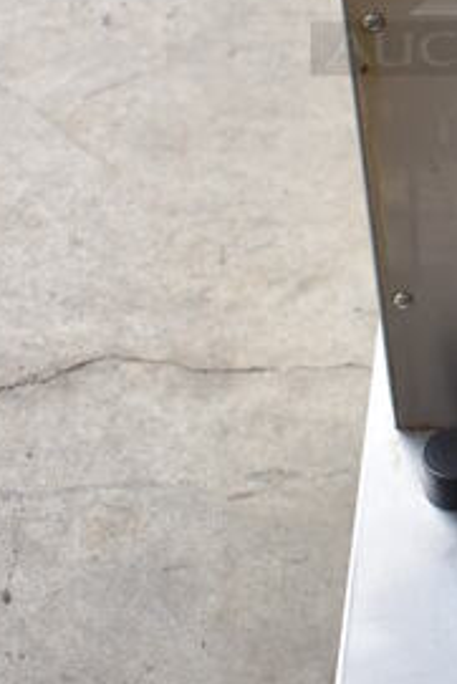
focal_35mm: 91
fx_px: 1730
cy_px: -57
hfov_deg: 14.4
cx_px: 593
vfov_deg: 21.3
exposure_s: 1/200
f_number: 3.5
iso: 800
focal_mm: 18
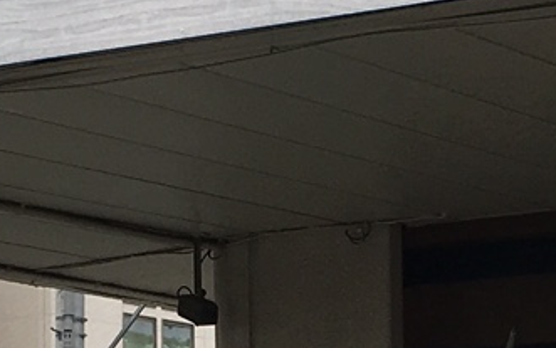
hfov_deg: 11.2
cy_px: 427
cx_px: 217
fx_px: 2834
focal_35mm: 187
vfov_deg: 7.0
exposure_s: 1/447
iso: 25
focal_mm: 4.15
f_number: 2.2
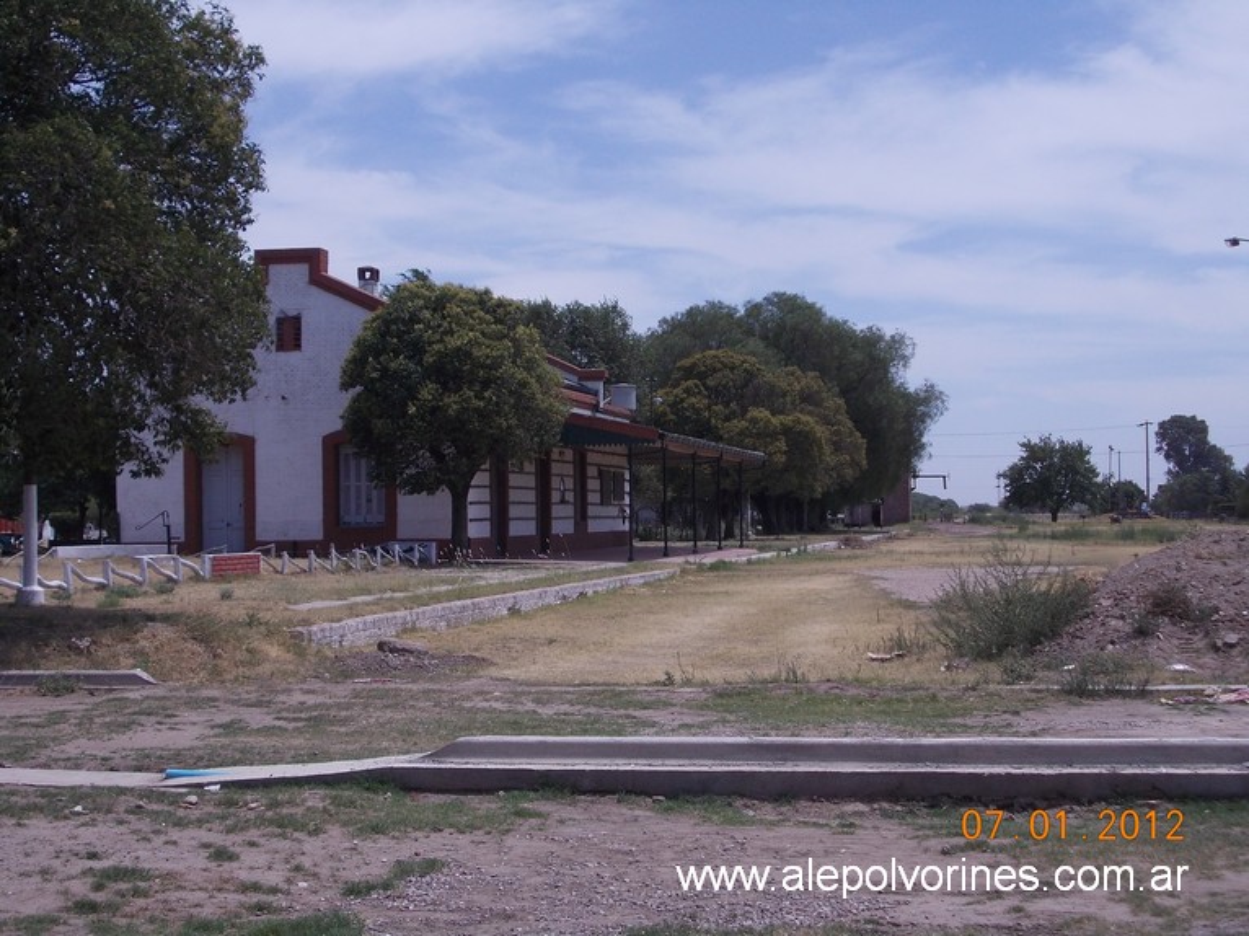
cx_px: 624
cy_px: 468
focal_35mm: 60
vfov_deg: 24.4
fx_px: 2164
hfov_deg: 32.2
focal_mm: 8.5
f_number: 8
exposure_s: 1/320
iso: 80
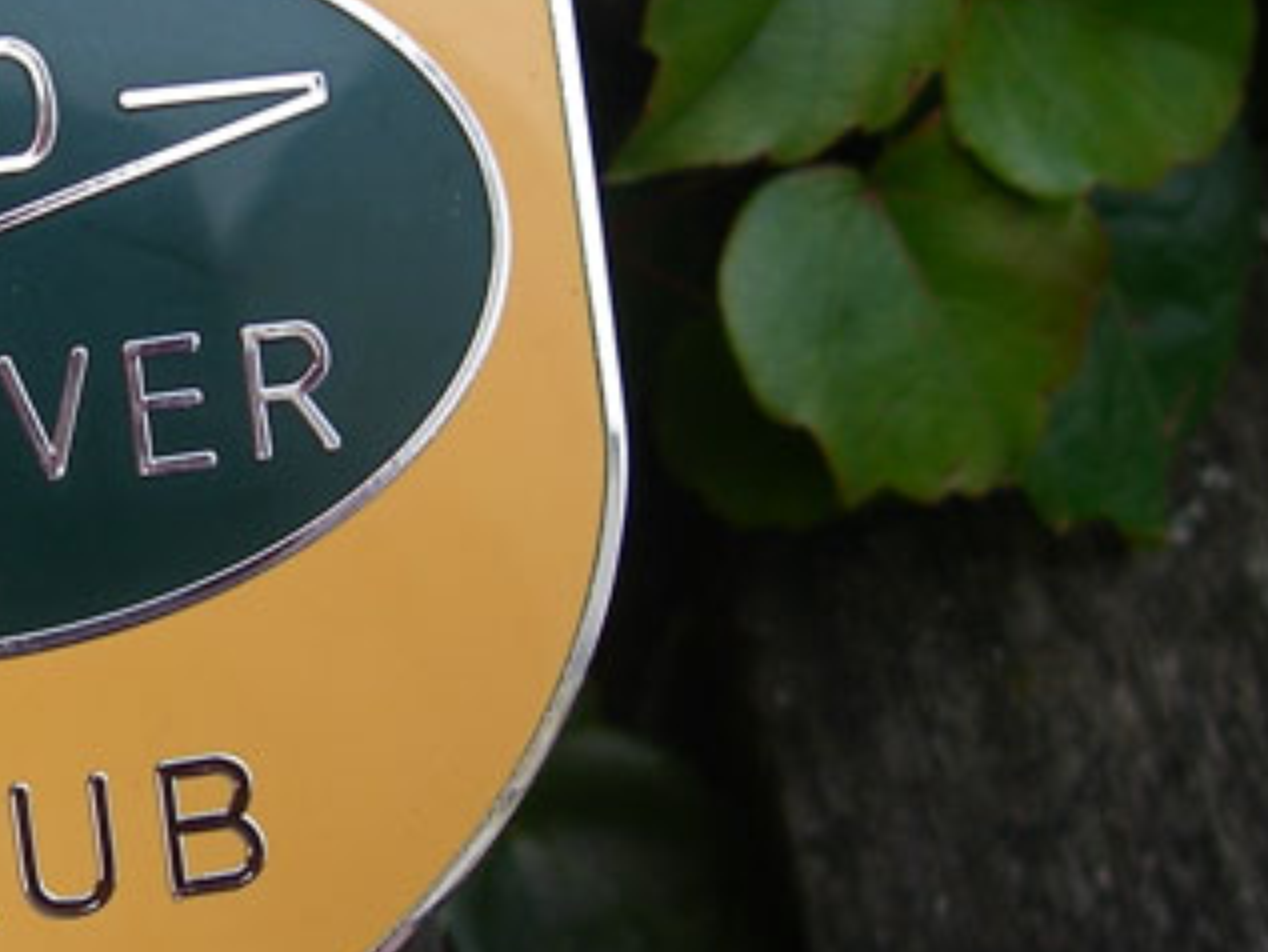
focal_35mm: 96
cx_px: -52
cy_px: 536
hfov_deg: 19.7
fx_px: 3518
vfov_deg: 15.4
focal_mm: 6.3
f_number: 3.3
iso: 64
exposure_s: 1/100
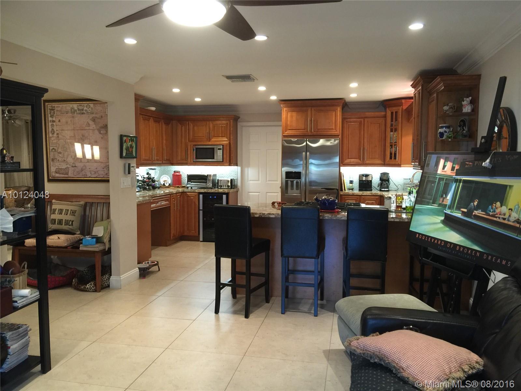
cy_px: 196
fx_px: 436
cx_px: 260
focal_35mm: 29
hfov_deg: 61.7
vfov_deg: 48.2
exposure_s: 1/15
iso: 80
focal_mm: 4.15
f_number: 2.2
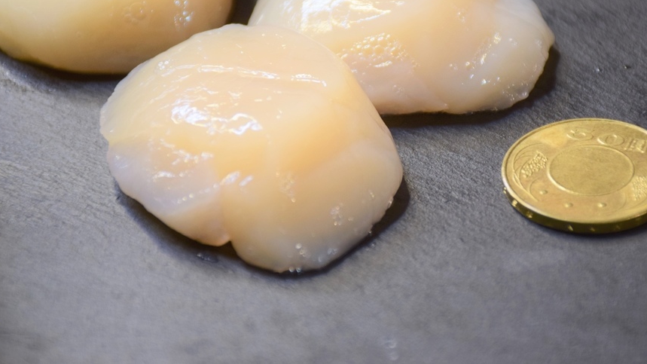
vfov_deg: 5.9
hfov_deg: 10.5
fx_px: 3517
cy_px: 113
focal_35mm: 205
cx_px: 366
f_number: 5.6
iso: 800
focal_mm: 112
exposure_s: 1/60
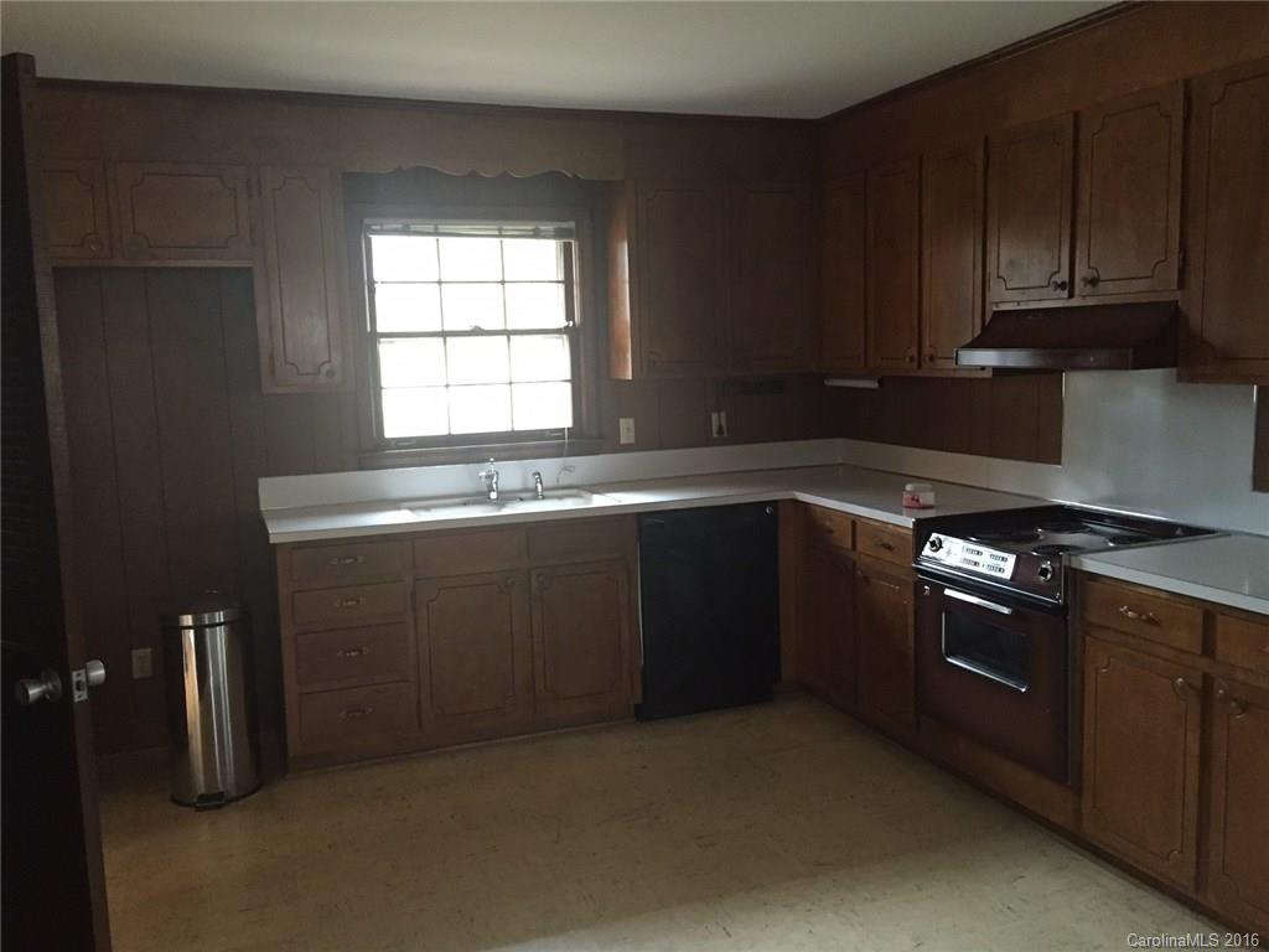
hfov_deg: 61.7
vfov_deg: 48.2
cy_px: 476
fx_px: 1063
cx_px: 634
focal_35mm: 29
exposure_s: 1/20
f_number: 2.2
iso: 250
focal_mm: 4.15
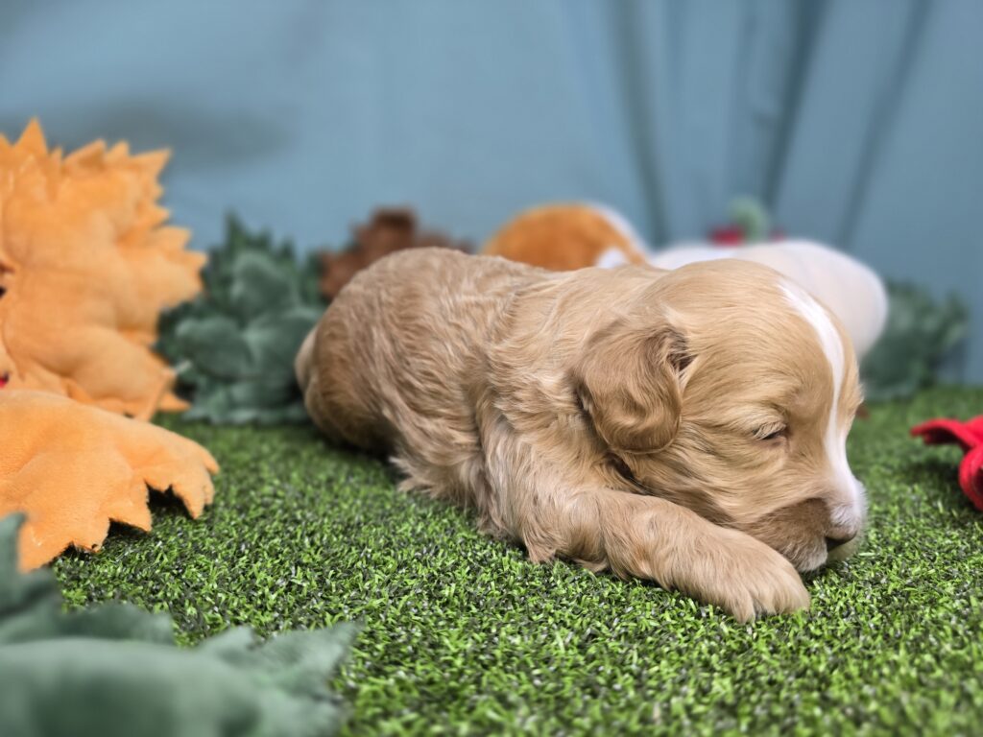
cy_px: 368
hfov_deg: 73.9
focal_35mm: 23
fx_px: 653
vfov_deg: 58.9
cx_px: 492
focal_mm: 6.3
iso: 320
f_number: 1.7
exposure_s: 1/359
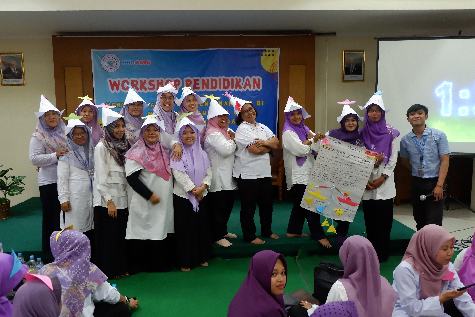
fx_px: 383
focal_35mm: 29
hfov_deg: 63.7
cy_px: 158
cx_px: 238
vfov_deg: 45.0
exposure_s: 1/40
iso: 2000
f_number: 3.8
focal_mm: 19.2
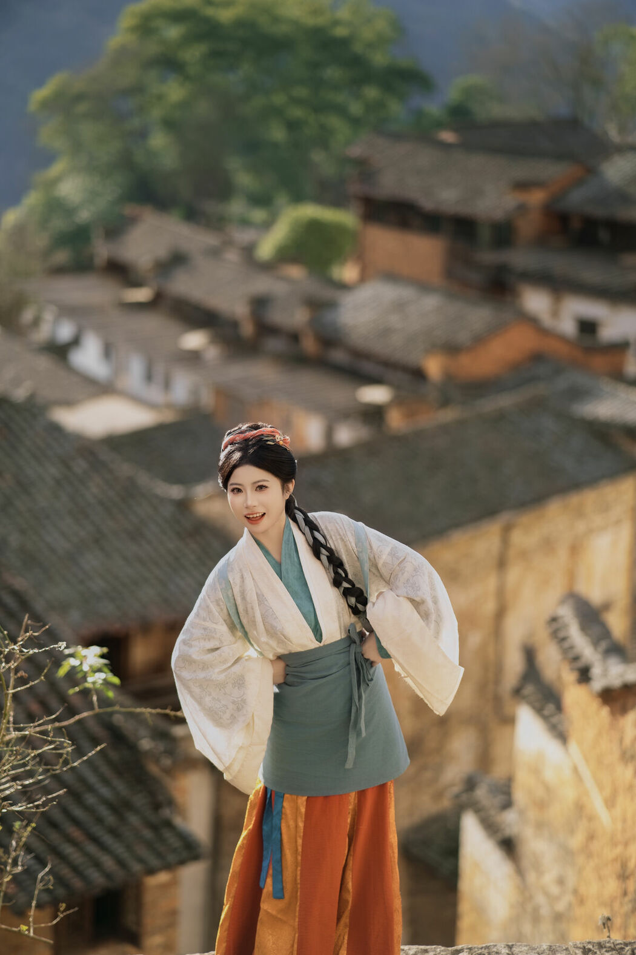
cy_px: 478
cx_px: 318
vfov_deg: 23.9
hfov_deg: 16.1
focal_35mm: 85
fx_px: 2252
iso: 50
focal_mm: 85
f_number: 1.8
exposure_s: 1/320
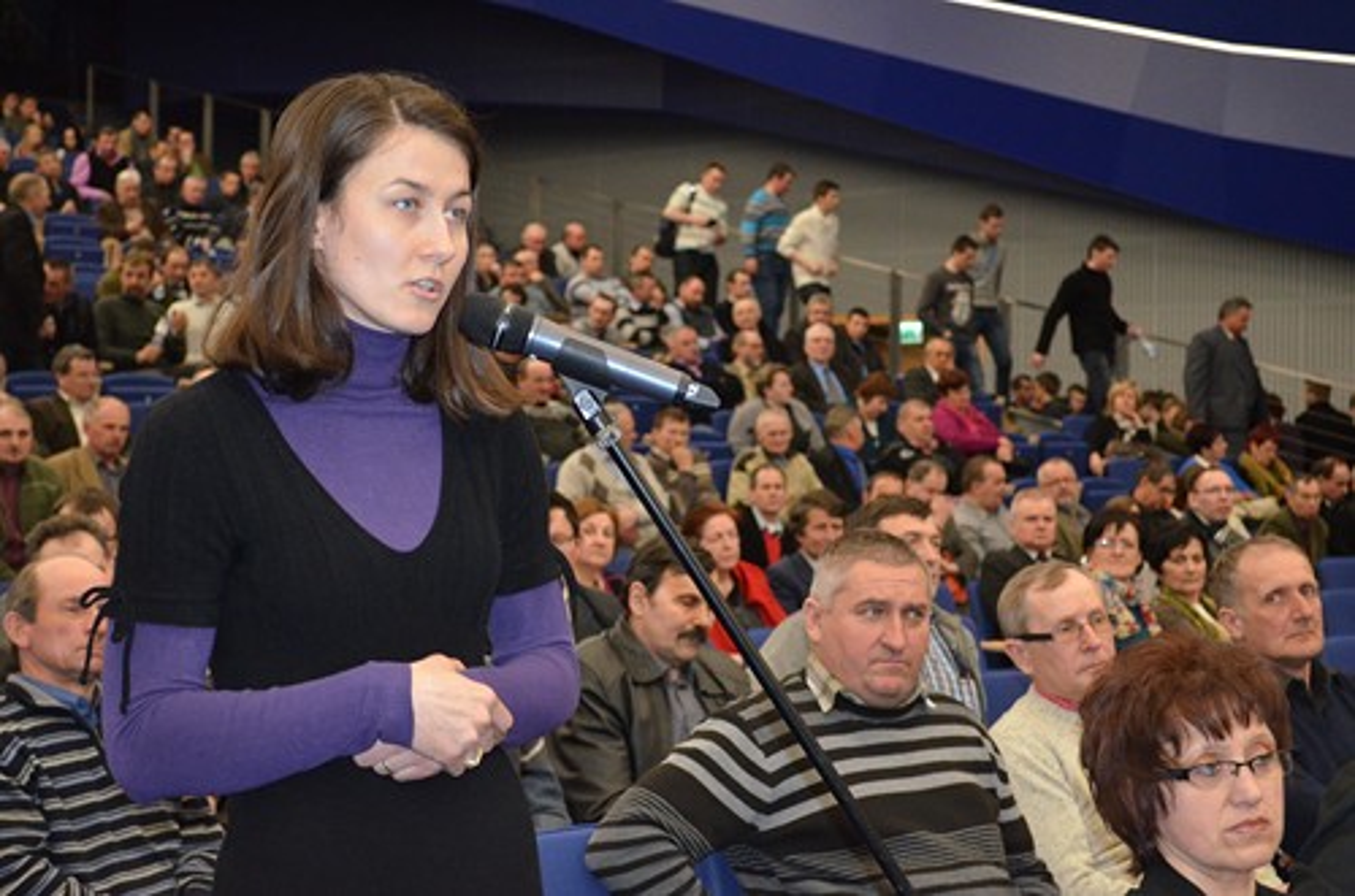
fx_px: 2479
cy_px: 448
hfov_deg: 30.6
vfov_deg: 20.5
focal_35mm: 66
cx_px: 678
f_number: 5.3
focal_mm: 44
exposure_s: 1/60
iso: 3200
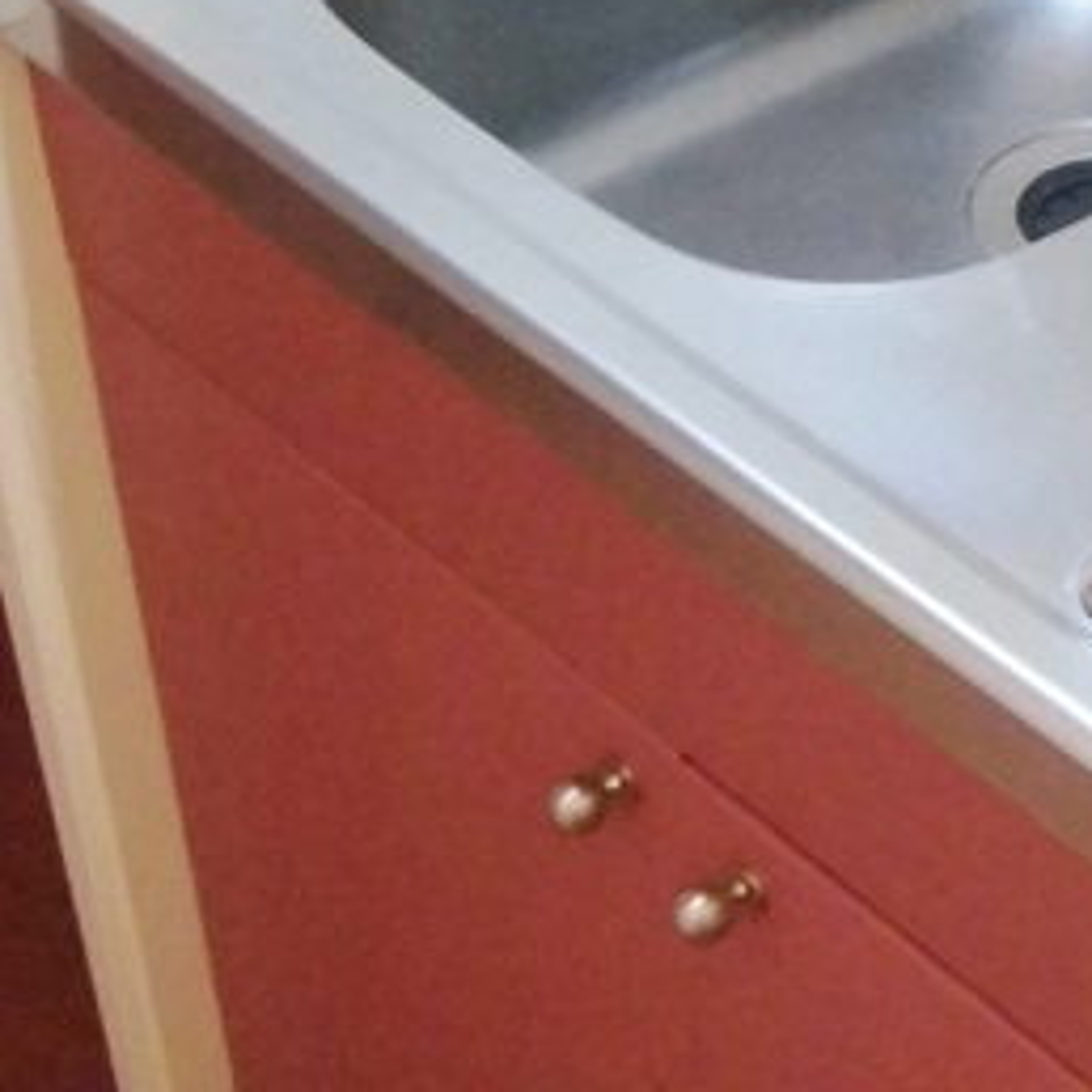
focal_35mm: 87
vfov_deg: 19.9
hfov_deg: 18.9
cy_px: 389
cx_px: 1297
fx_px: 3105
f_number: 2.9
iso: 800
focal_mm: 5.5
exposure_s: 1/20
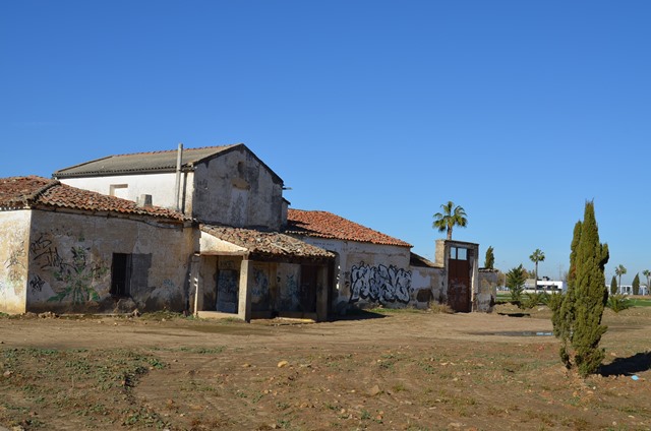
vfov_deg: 28.8
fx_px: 839
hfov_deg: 42.4
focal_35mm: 46
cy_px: 216
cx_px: 326
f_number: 10
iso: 100
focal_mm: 31
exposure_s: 1/400
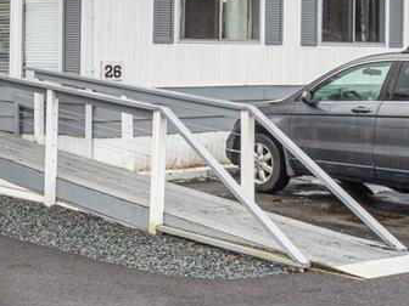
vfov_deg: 18.4
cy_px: 47
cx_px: 29
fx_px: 933
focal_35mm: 79
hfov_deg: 23.9
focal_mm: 18
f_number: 11
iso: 100
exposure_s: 1/60
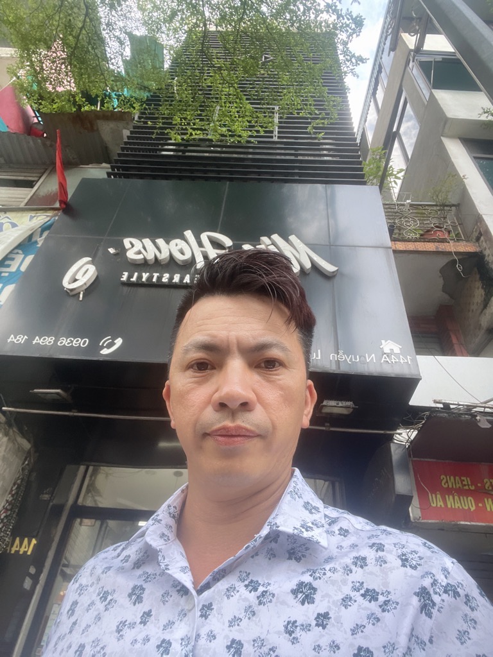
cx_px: 246
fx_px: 437
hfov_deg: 58.9
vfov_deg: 73.9
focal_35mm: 23
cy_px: 328
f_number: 2.2
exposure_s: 1/80
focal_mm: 2.71
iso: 100
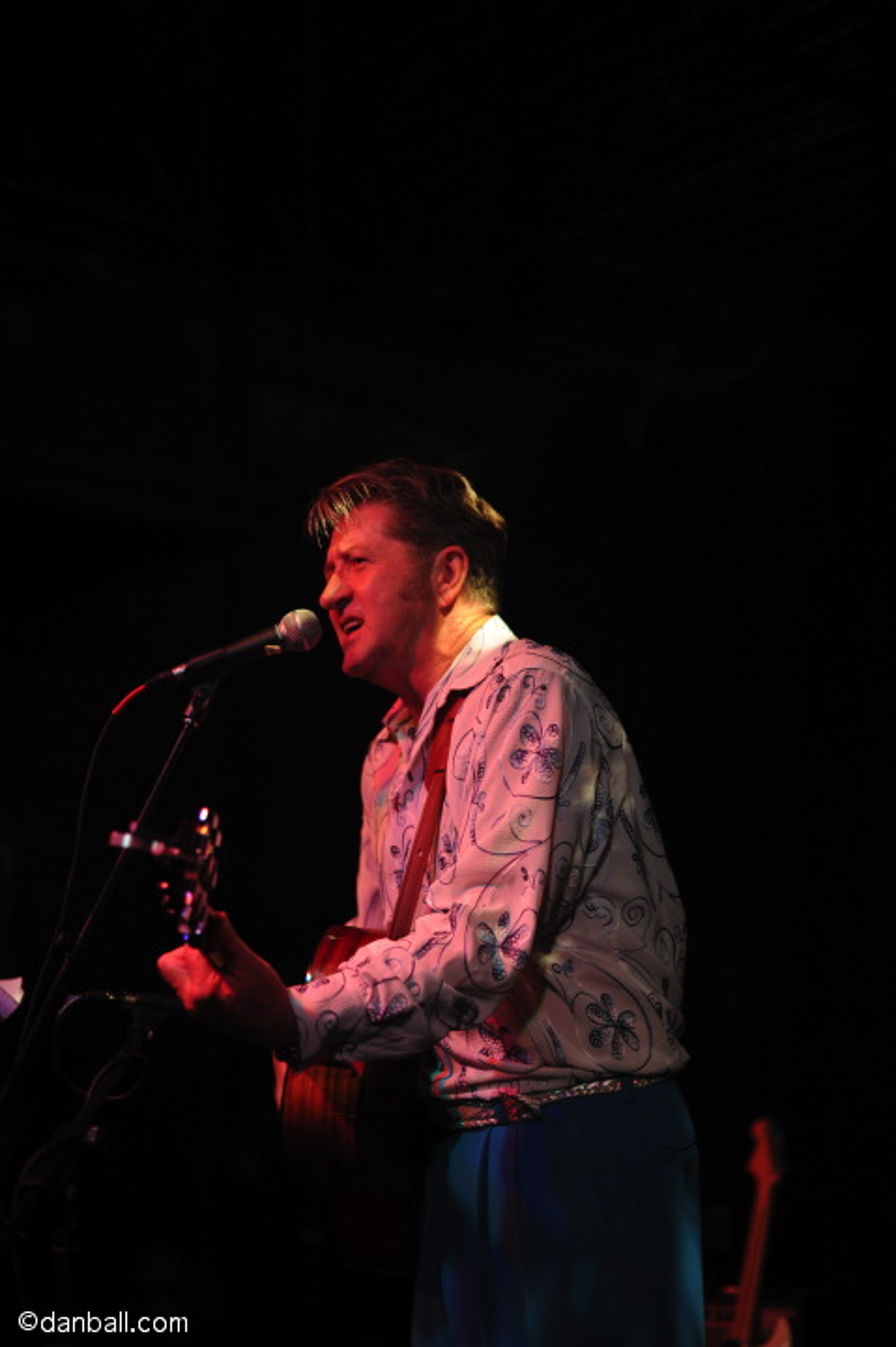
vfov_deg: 39.6
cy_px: 674
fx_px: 1869
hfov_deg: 27.0
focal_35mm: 50
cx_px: 448
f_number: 2.5
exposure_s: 1/60
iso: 640
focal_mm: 50
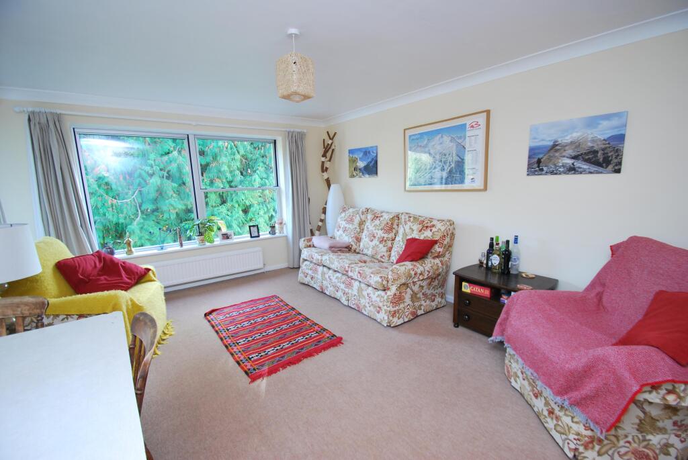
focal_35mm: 15
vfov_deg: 77.5
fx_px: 287
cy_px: 230
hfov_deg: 100.3
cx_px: 344
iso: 320
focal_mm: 10
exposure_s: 1/30
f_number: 3.5
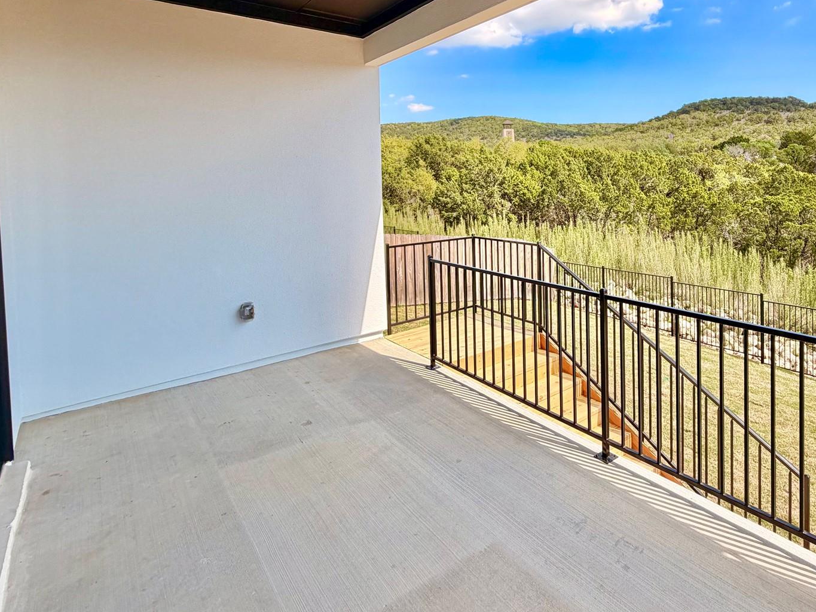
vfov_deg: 61.7
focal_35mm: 21
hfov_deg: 76.9
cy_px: 196
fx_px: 495
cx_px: 531
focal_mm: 2.22
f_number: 2.2
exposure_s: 1/770
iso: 25
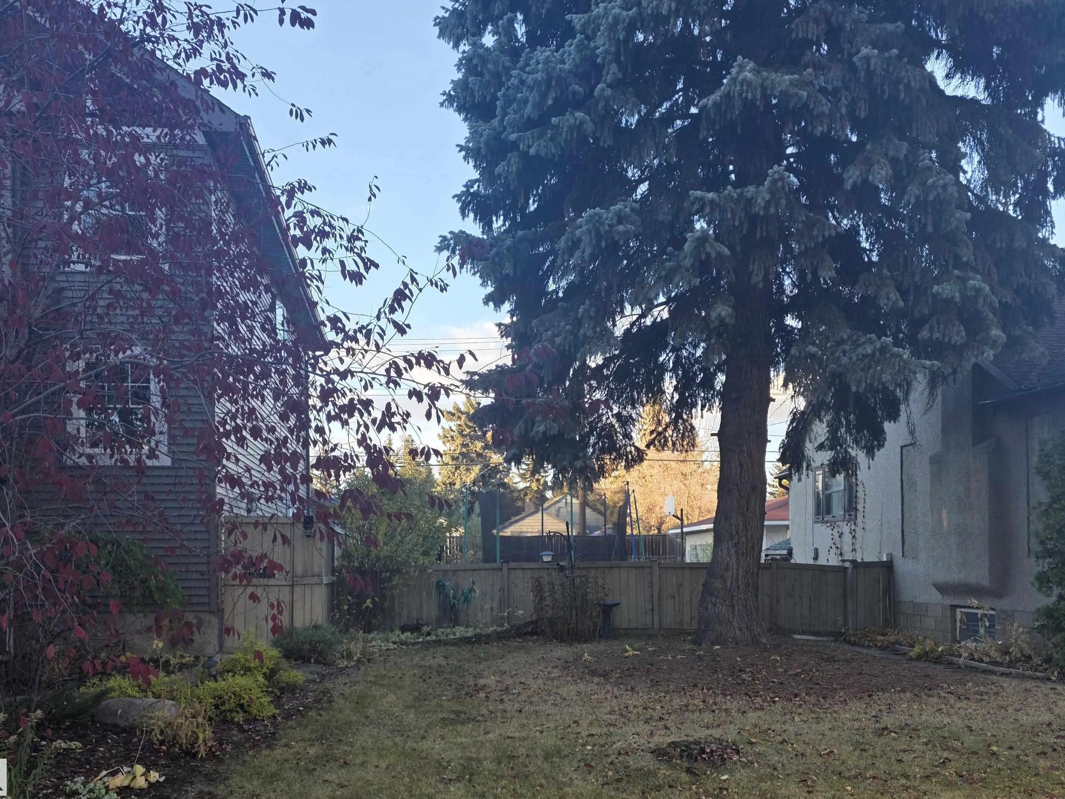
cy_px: 392
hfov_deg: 71.6
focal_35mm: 24
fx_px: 738
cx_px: 525
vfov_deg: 56.8
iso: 32
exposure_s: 1/182
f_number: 1.7
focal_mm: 6.25
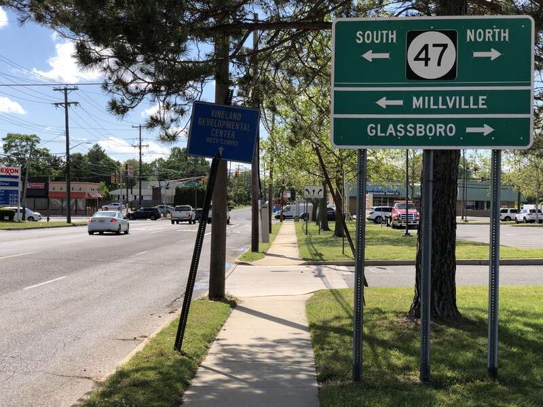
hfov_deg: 36.8
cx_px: 272
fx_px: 816
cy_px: 204
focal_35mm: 52
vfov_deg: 28.0
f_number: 2.4
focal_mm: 6
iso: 16
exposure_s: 1/941
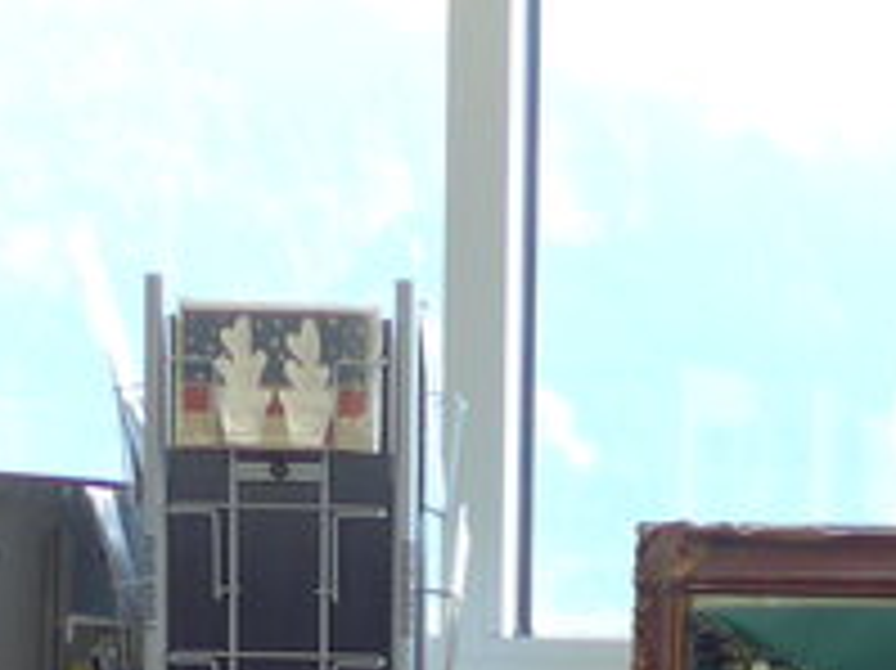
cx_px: 734
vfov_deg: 7.6
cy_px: 1839
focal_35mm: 175
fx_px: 4527
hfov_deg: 11.3
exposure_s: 1/80
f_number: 2
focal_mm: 6
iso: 80
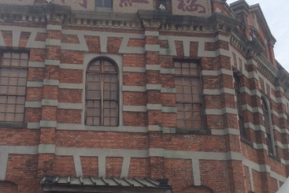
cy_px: 113
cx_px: 102
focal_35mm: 46
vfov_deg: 29.2
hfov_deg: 42.3
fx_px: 369
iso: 32
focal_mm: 4.15
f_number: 2.2
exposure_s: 1/1953
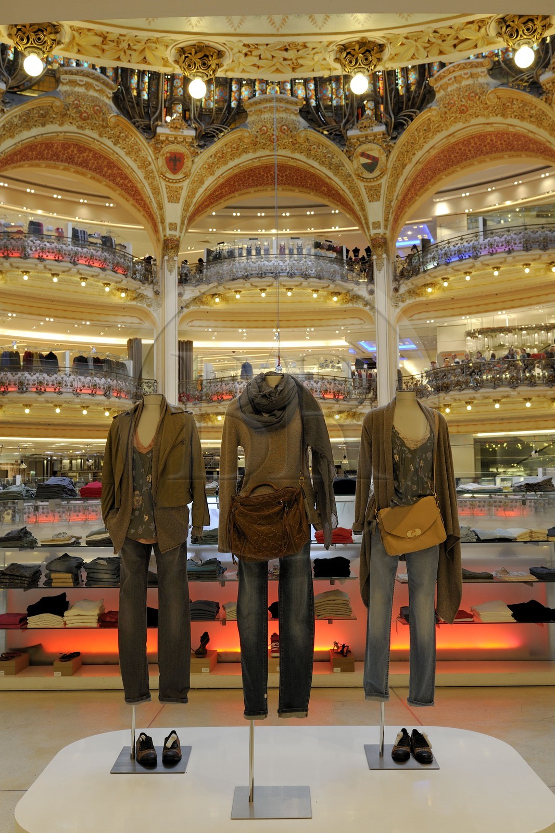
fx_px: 717
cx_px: 278
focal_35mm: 31
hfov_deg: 42.3
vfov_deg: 60.3
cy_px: 416
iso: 800
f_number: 6.3
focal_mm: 31
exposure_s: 1/40
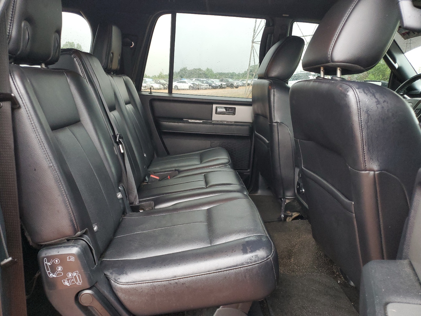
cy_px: 158
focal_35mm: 26
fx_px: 316
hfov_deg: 67.3
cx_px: 210
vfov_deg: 53.1
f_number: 1.5
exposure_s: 1/60.2
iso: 178
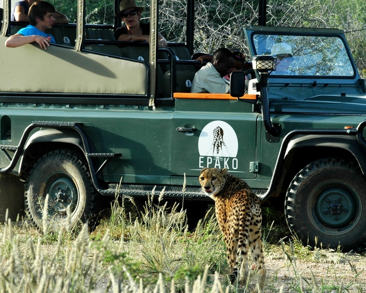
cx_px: 157
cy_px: 146
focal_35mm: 255
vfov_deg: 6.1
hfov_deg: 7.6
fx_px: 2763
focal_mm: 150
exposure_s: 1/100
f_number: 10
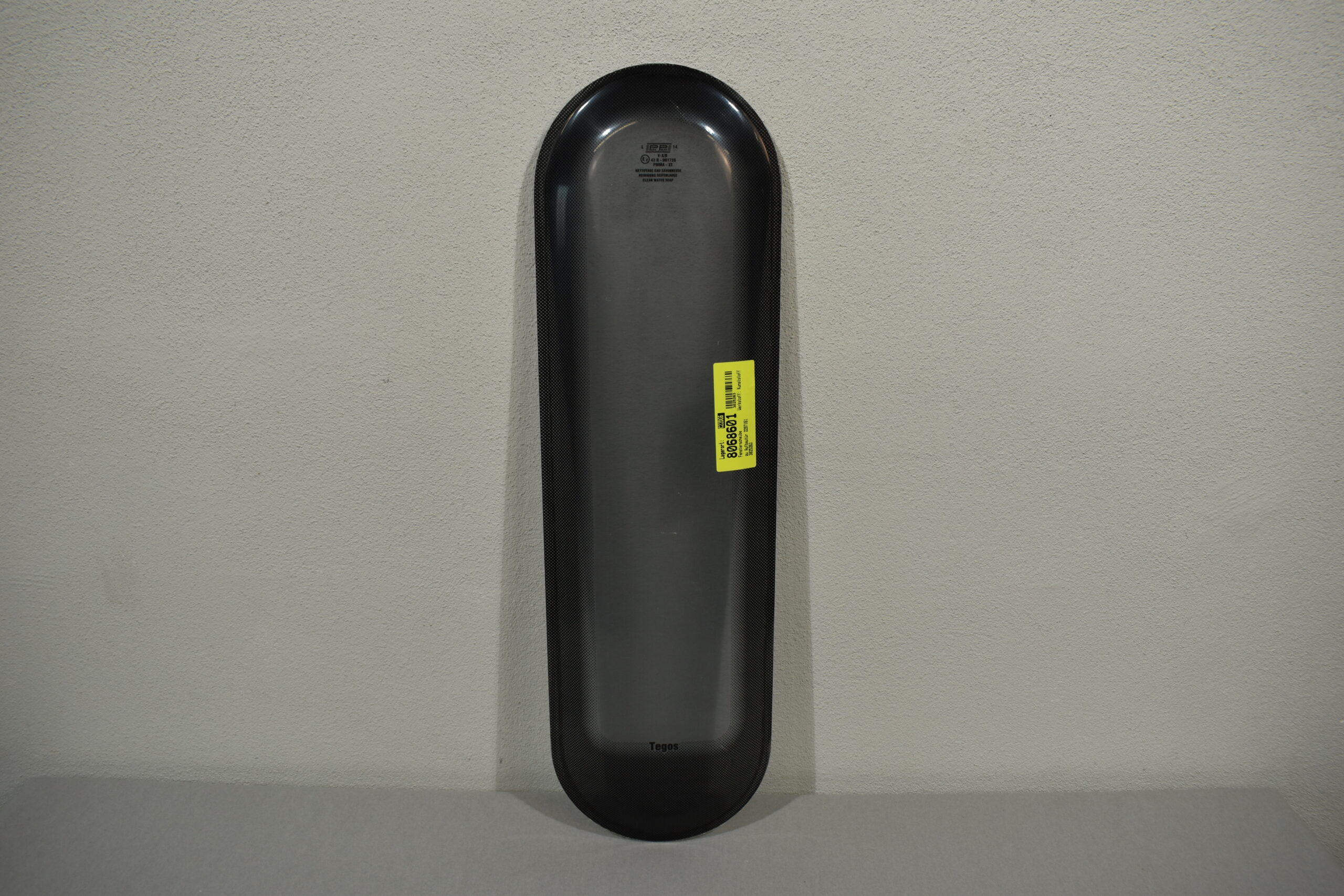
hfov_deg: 67.4
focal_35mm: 27
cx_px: 672
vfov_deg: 47.9
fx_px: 1008
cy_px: 448
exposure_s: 1/125
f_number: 5.6
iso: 280
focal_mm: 18
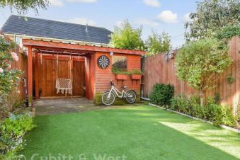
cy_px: 82
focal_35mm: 21
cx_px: 125
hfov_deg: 81.2
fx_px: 140
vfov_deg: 59.5
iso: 160
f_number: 8
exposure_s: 1/30
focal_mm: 10
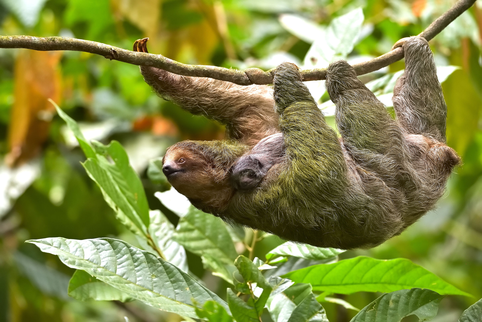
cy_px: 161
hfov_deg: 7.9
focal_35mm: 260
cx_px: 241
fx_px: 3482
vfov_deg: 5.3
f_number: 5.6
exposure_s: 1/640
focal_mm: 260
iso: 2500
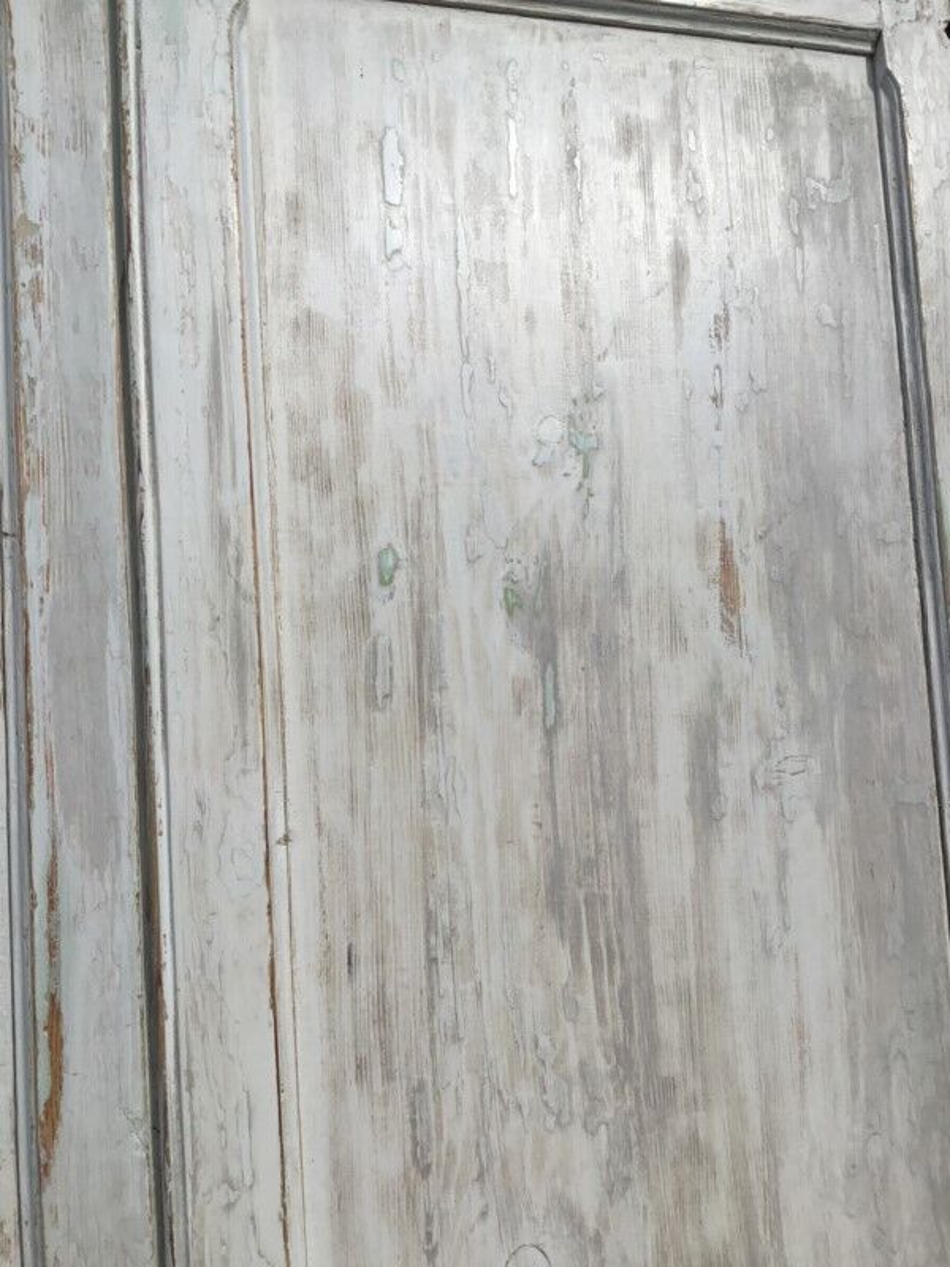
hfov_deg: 45.4
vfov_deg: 58.4
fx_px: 1134
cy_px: 634
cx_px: 475
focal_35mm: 31
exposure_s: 1/1988
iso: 25
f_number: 2.4
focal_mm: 3.3
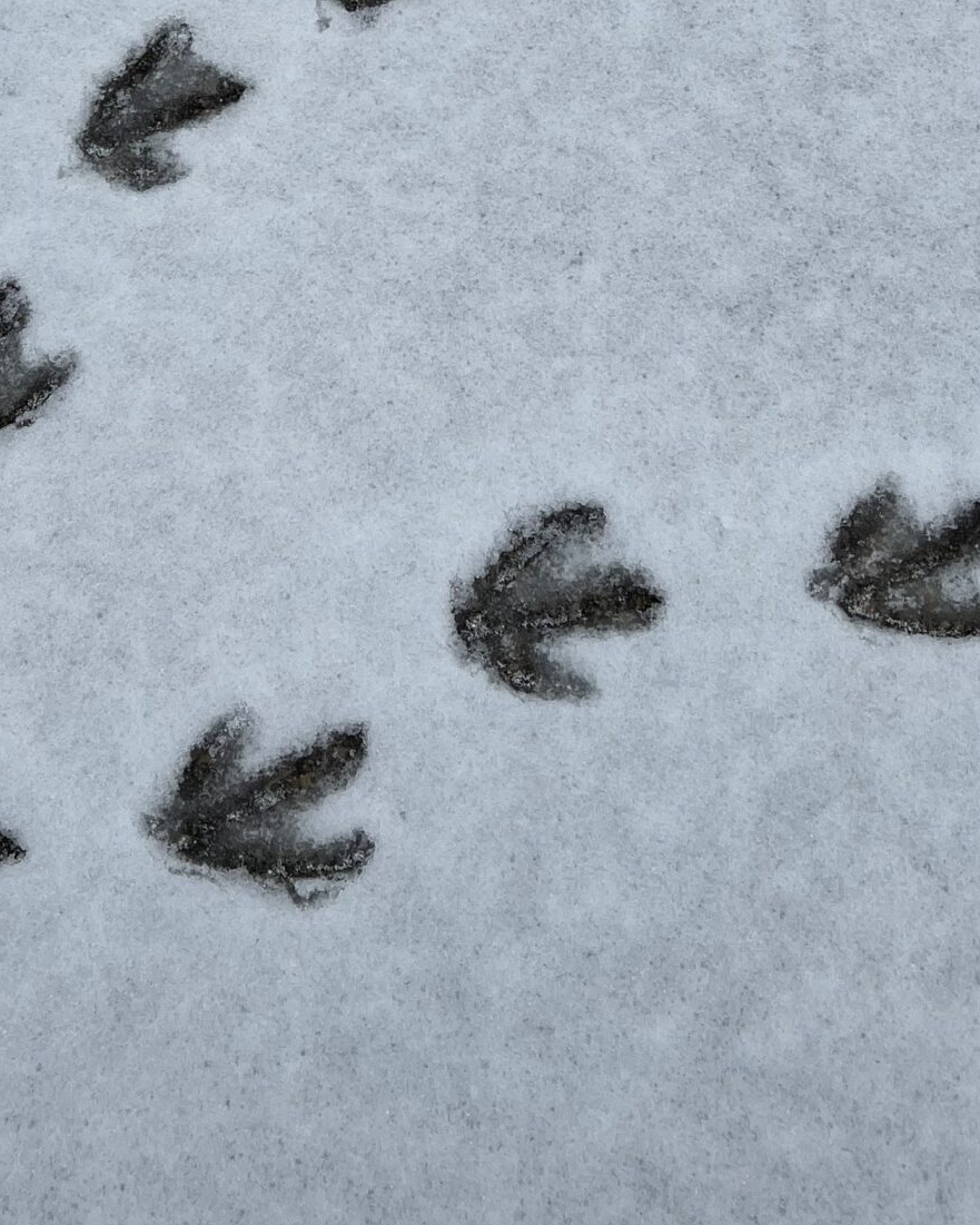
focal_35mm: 59
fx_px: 2139
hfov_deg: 25.8
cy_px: 67
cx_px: 412
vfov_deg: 30.2
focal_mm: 5.7
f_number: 1.5
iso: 50
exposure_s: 1/11364
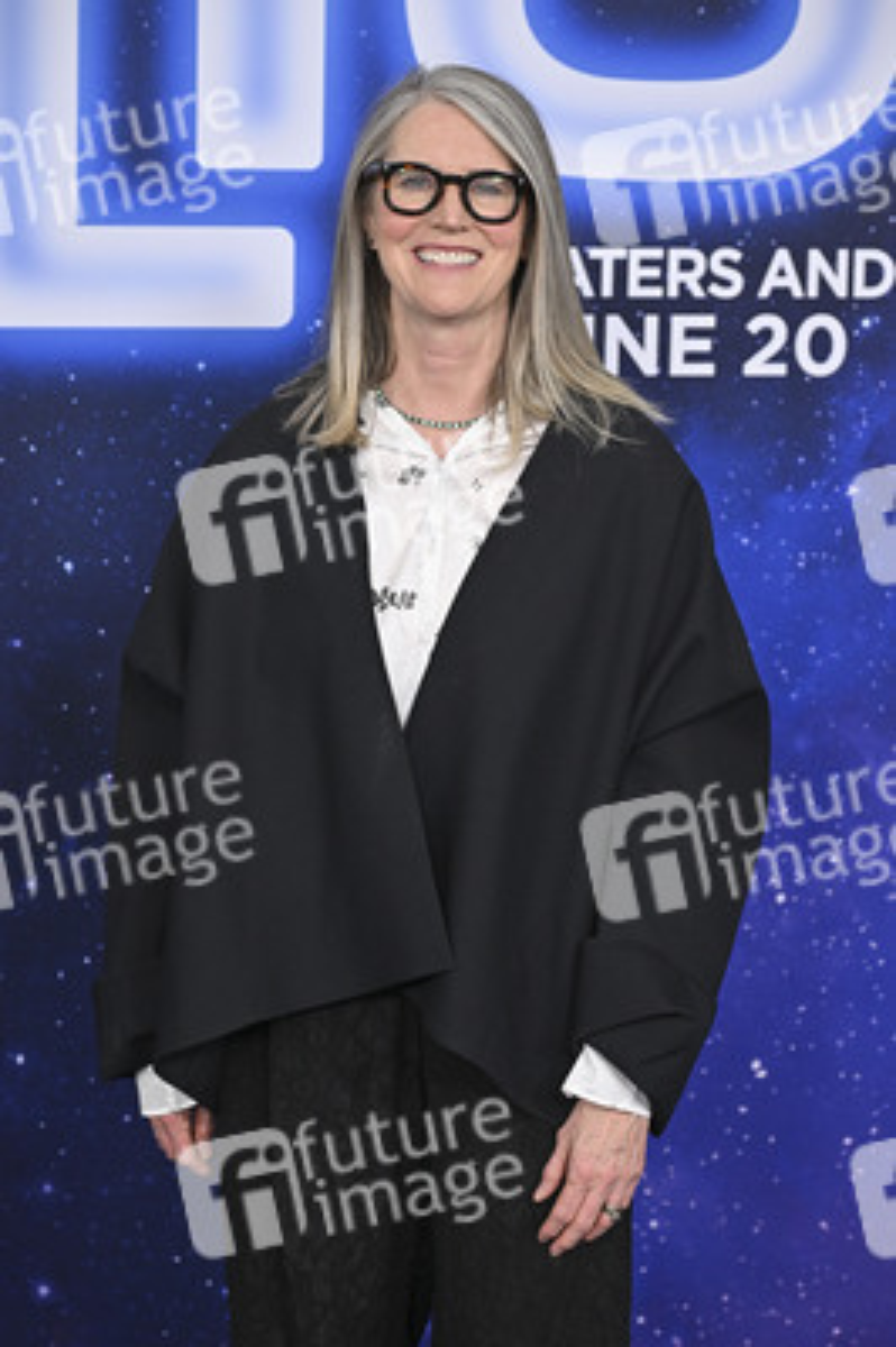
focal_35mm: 93
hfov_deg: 14.7
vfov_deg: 21.9
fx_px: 3478
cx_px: 448
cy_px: 674
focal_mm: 93
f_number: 5.6
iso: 1600
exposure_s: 1/320
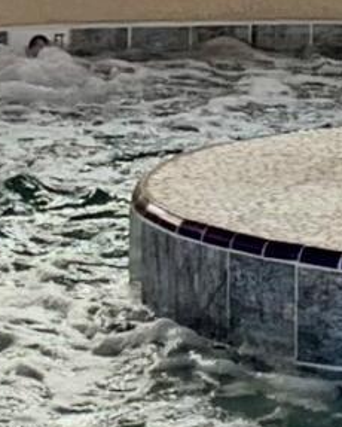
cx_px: 567
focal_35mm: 265
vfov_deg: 7.2
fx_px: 3349
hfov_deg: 5.8
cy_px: -140
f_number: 1.8
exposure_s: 1/364
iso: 25
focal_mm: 4.25
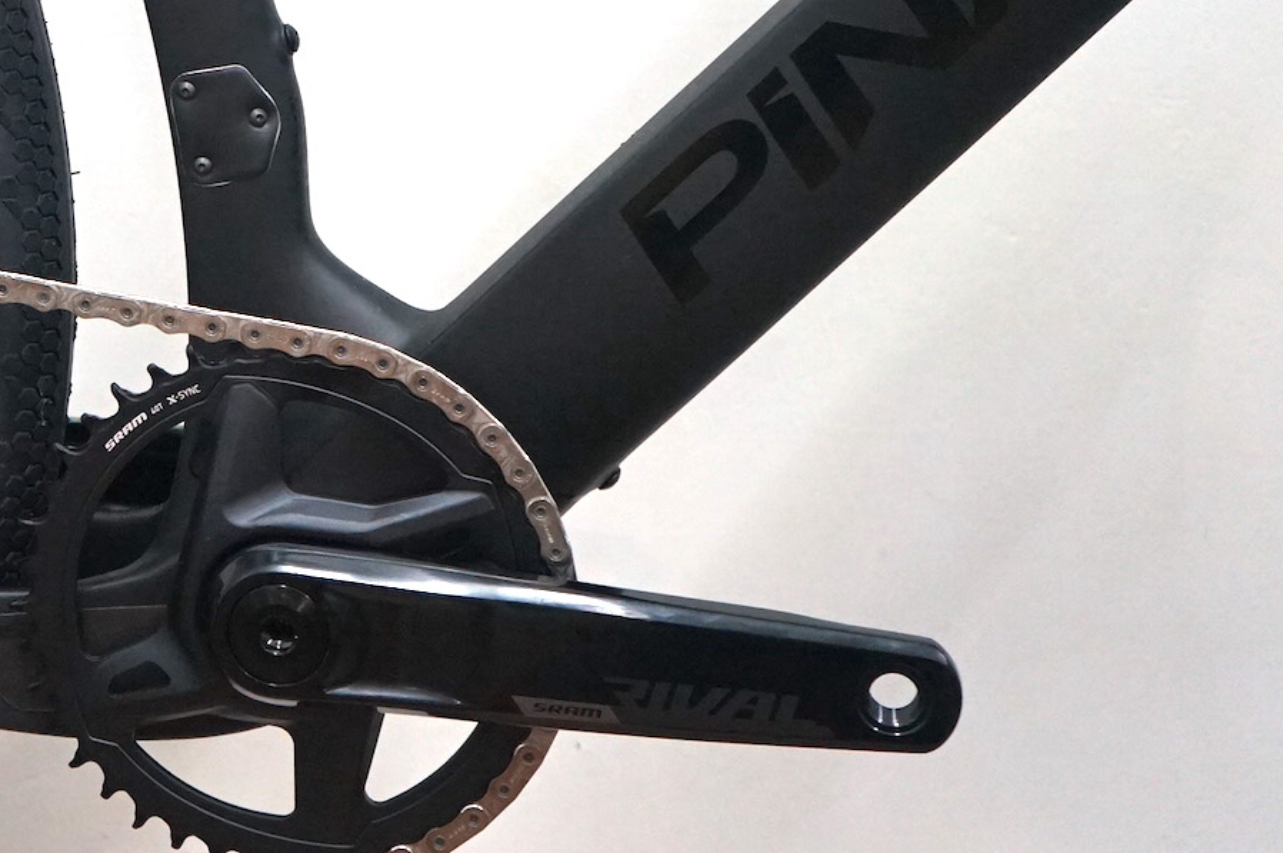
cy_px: -71
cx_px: -73
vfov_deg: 12.8
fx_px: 3739
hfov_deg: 18.8
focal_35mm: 105
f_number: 4.5
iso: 2000
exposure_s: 1/160
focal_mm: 41
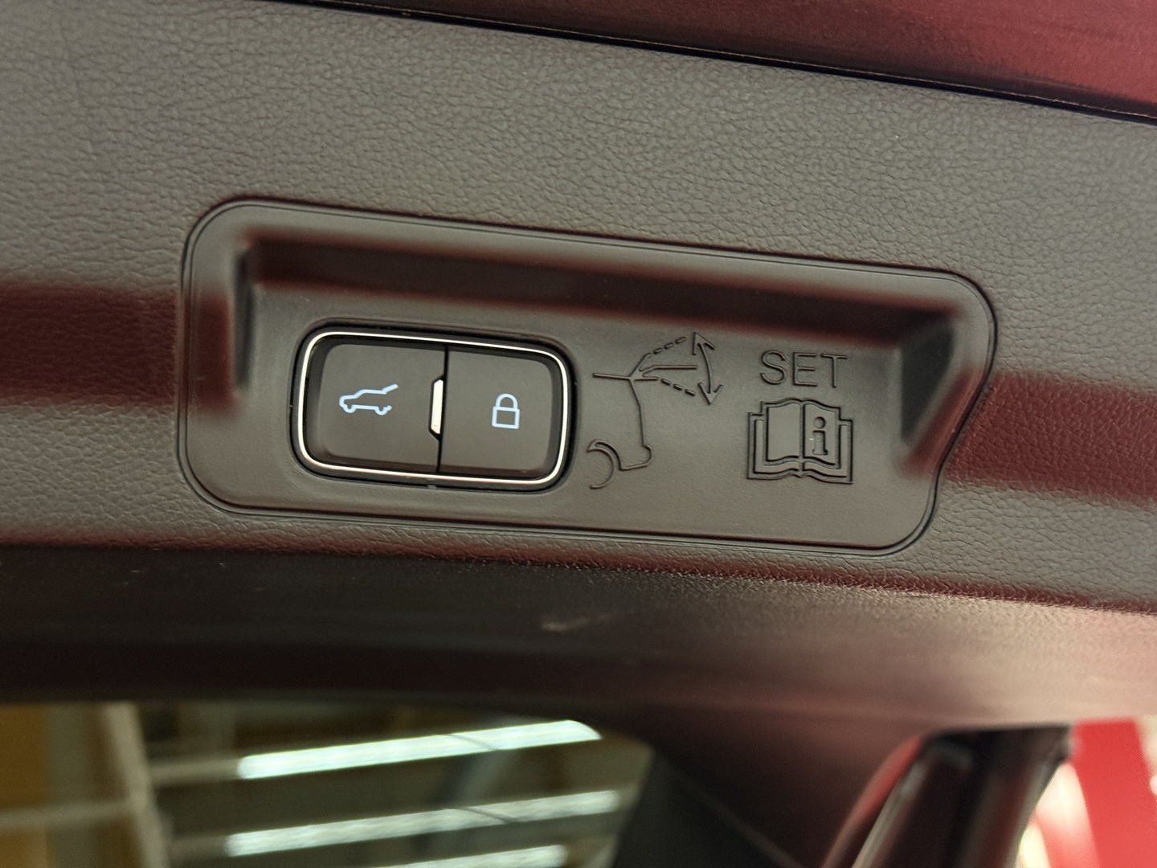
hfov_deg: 39.7
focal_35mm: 48
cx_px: 578
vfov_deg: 30.3
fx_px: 1604
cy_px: 434
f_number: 1.78
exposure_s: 1/40
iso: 320
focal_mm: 6.76
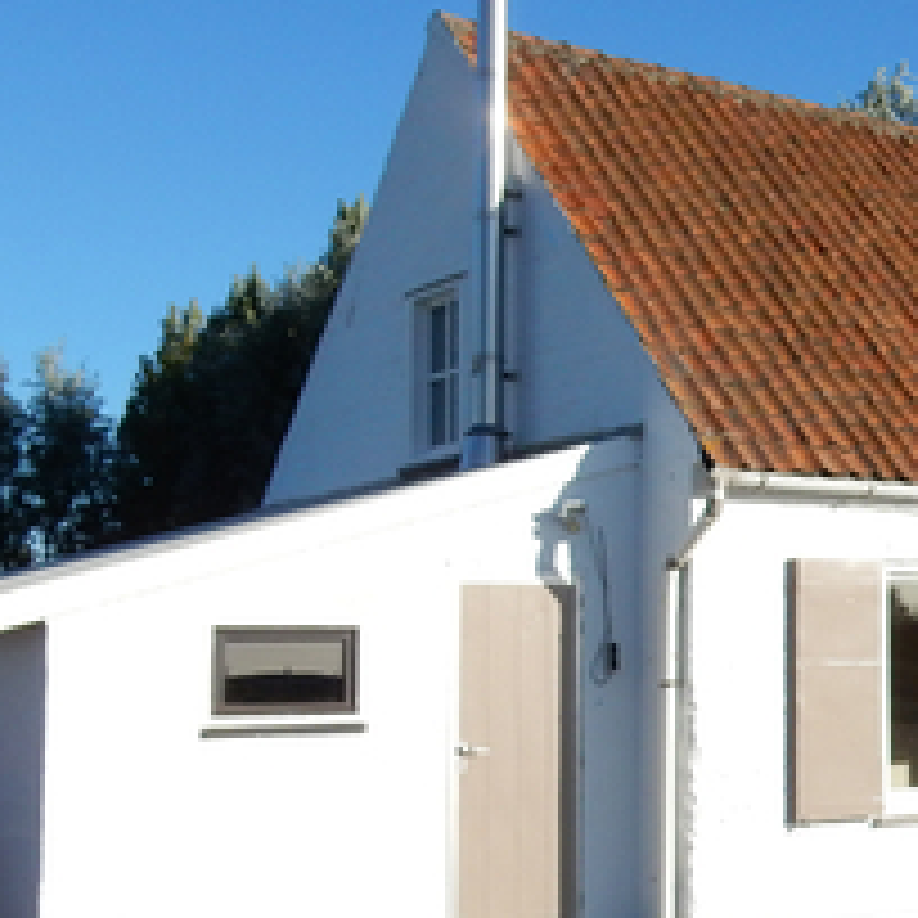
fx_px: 1950
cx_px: 1089
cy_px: 486
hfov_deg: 24.2
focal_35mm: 65
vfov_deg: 26.5
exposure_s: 1/1600
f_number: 3.7
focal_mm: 4.5
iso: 125
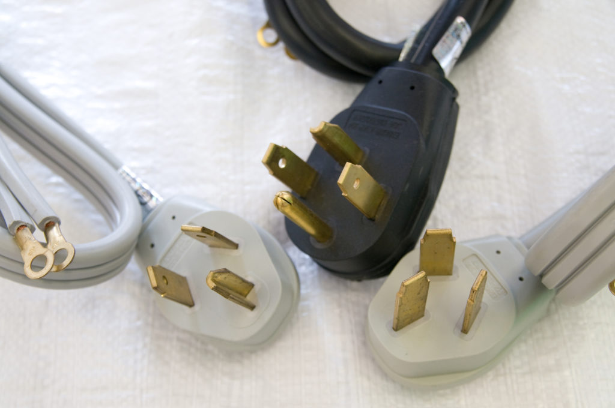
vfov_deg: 28.0
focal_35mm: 48
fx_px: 819
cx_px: 308
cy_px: 204
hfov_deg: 41.2
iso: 500
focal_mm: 32
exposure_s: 1/80
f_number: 4
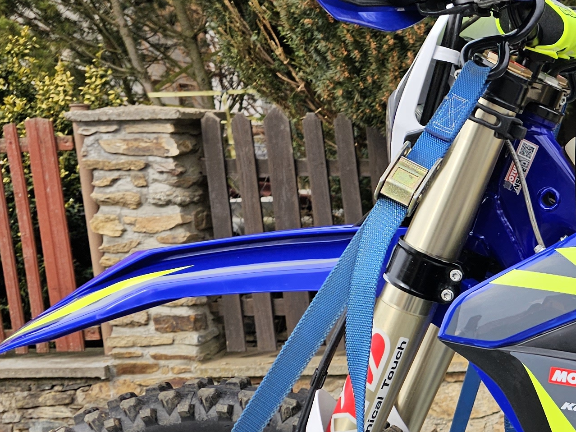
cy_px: 443
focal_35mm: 72
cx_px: 831
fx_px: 1198
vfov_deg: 19.8
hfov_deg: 22.7
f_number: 1.7
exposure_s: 1/240
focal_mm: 6.3
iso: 10
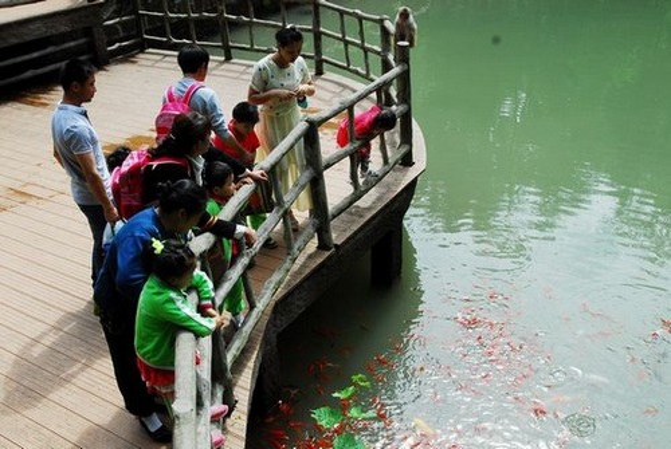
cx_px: 336
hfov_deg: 53.1
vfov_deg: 37.0
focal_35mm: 36
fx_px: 672
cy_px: 224
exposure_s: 1/250
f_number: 8
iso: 200
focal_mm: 24
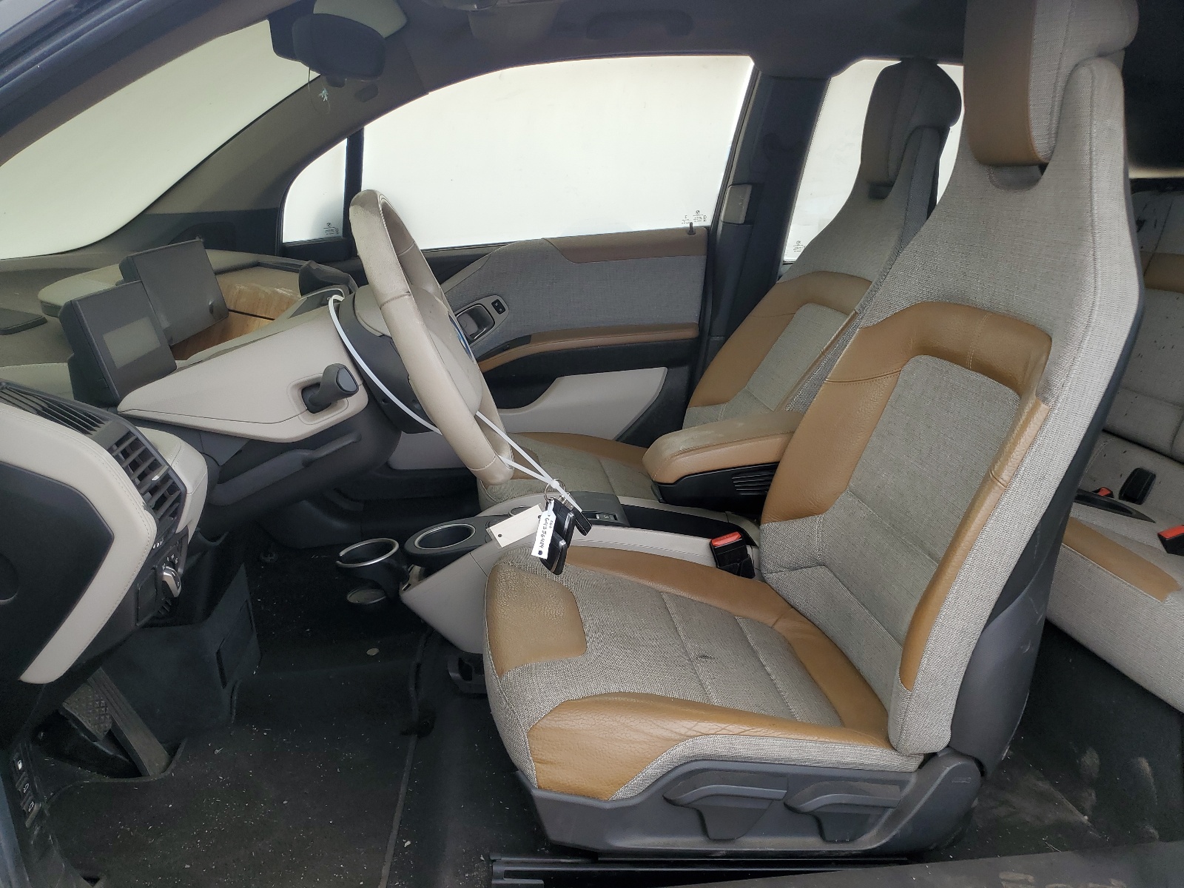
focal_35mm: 26
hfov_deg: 67.3
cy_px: 444
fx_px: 889
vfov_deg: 53.1
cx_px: 592
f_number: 1.5
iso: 50
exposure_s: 1/370
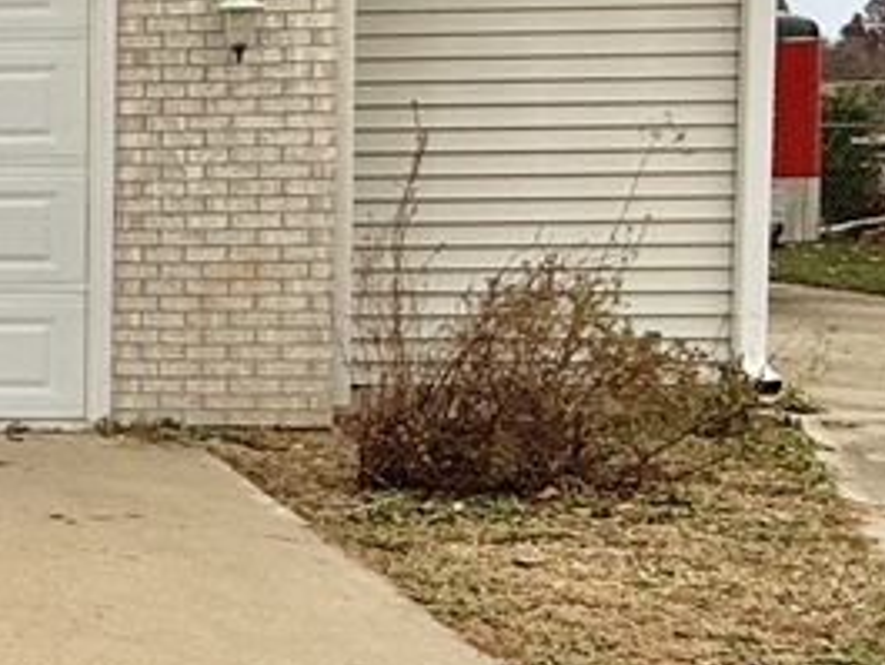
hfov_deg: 19.4
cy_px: 271
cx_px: -698
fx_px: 1944
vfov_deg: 19.4
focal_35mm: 76
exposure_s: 1/99
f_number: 2.2
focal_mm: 2.22
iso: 64
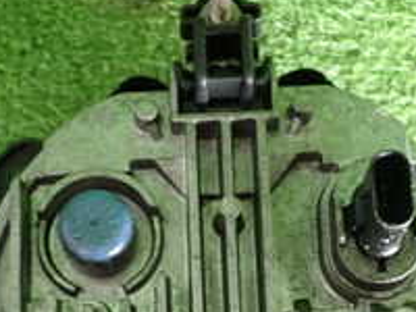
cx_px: 198
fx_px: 1009
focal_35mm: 84
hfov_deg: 23.3
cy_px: 339
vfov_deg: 17.0
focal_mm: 5.05
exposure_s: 1/50
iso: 200
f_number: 2.2
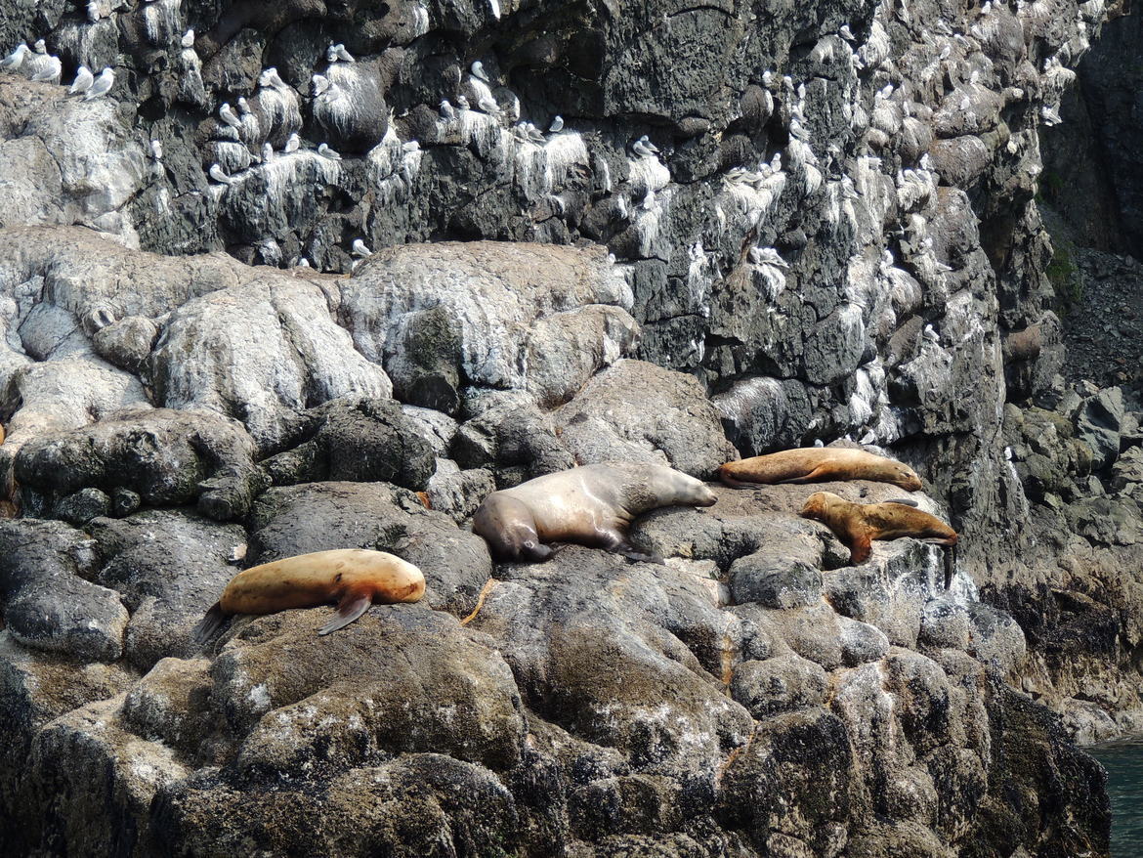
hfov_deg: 9.9
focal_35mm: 200
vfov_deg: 7.4
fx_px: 6605
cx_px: 572
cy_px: 429
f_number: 4.6
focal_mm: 35.6
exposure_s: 1/320
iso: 100
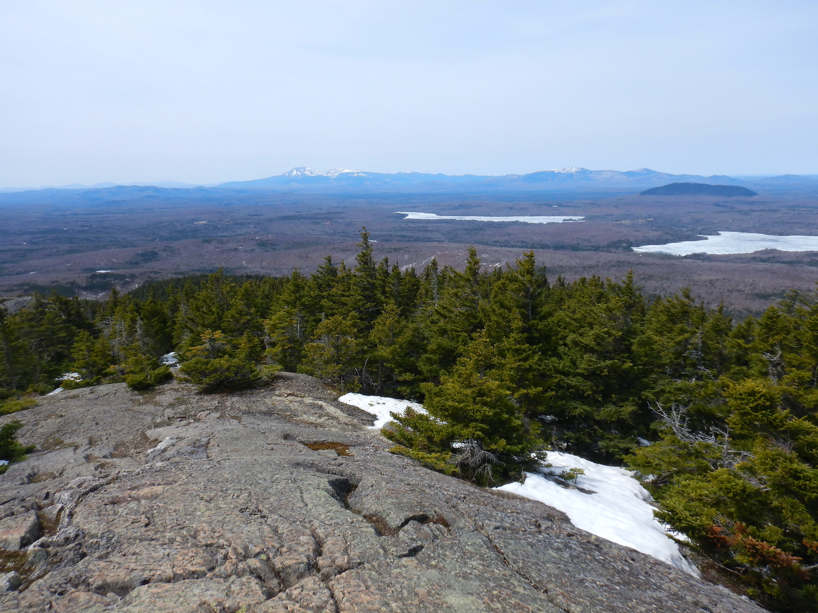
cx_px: 409
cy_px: 306
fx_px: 567
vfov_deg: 56.8
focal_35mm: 24
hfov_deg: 71.6
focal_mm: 4.3
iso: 125
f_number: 4.1
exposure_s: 1/1000
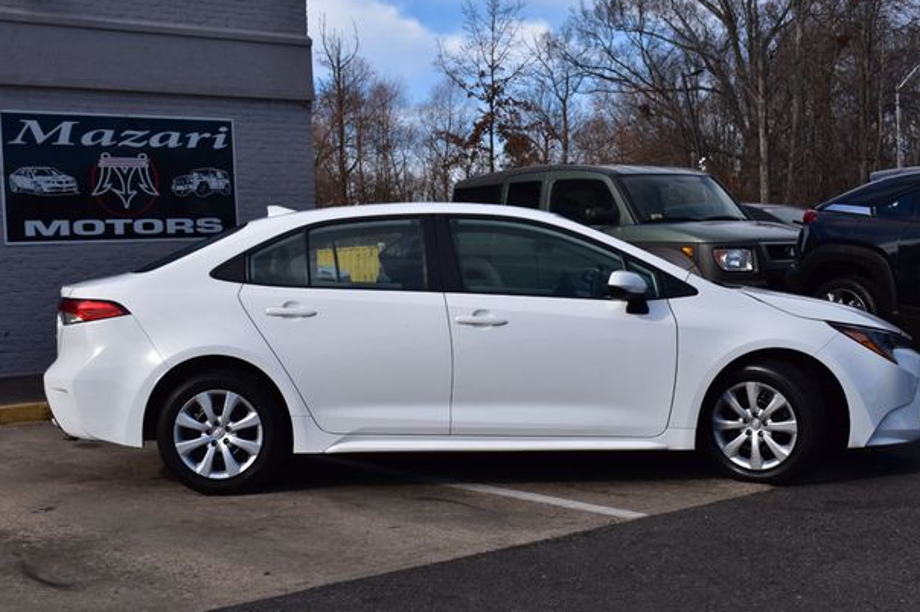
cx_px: 462
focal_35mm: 54
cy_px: 303
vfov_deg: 25.0
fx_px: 1379
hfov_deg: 36.9
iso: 280
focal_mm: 34
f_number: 11
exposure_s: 1/500
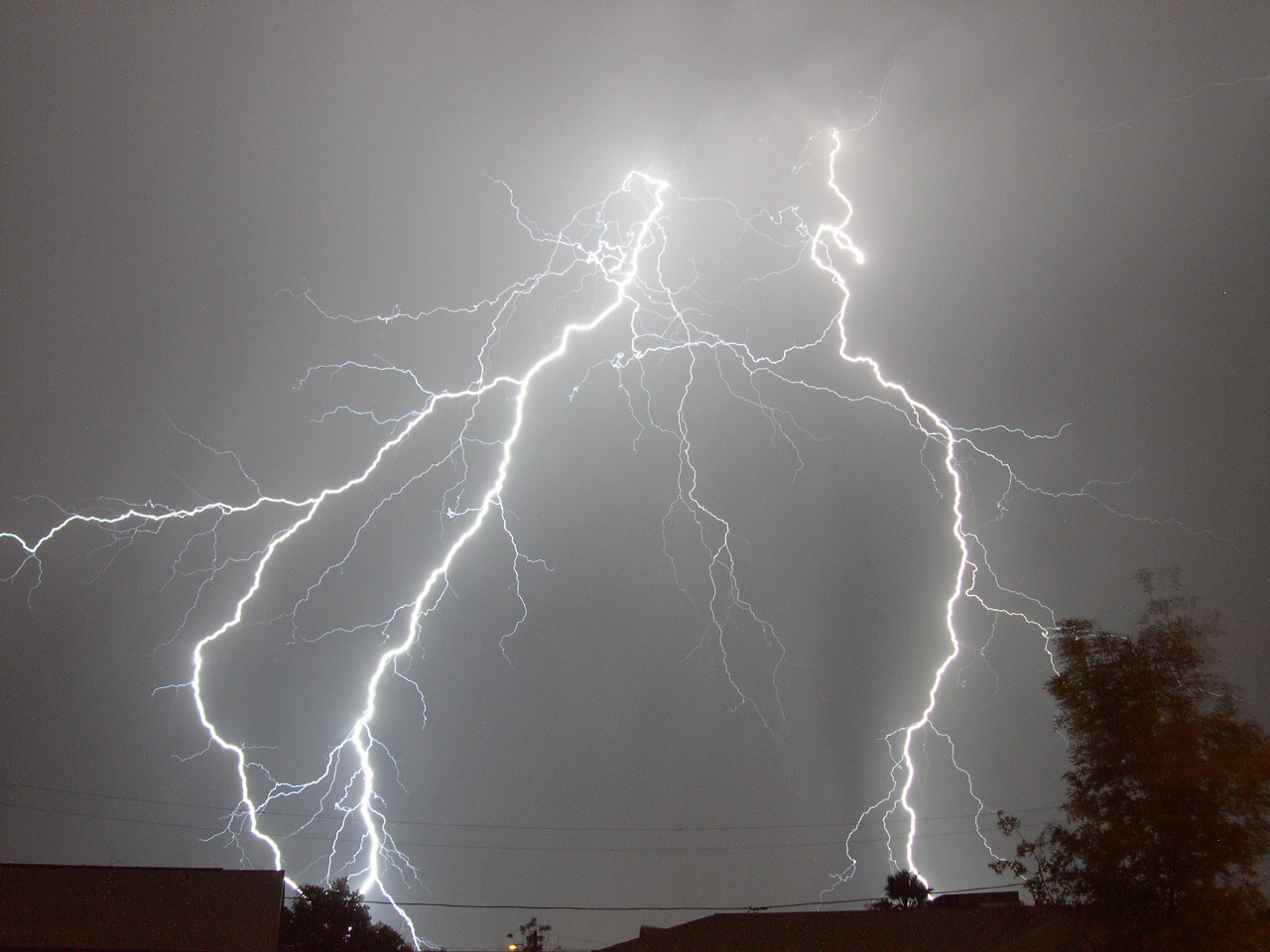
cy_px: 476
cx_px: 635
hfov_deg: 49.0
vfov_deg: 37.7
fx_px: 1394
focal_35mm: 38
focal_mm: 8
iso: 100
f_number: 7.6
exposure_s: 8
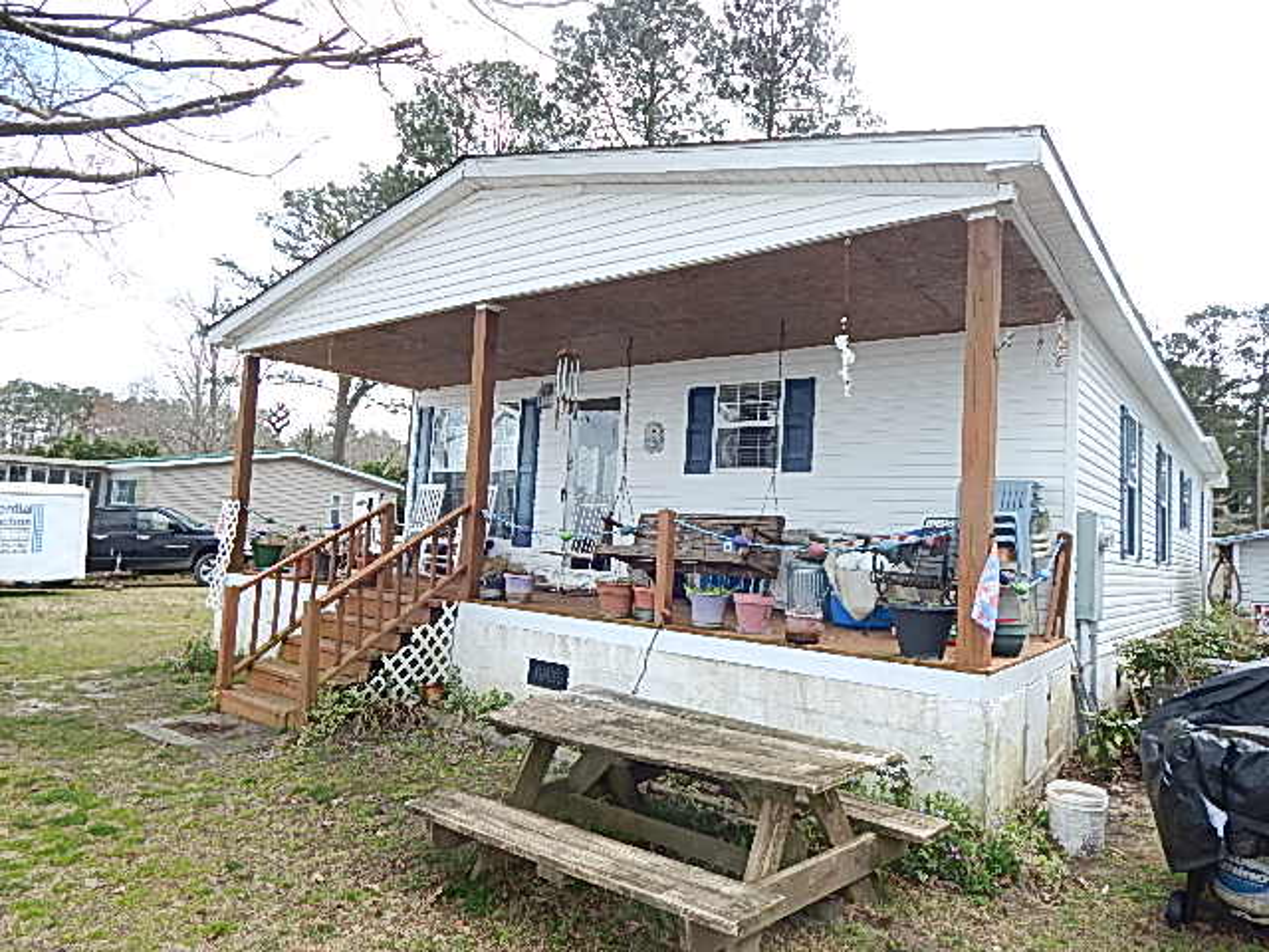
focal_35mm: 22
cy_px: 476
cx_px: 634
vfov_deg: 61.1
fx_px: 807
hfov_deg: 76.4
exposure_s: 1/400
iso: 125
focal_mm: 4
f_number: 3
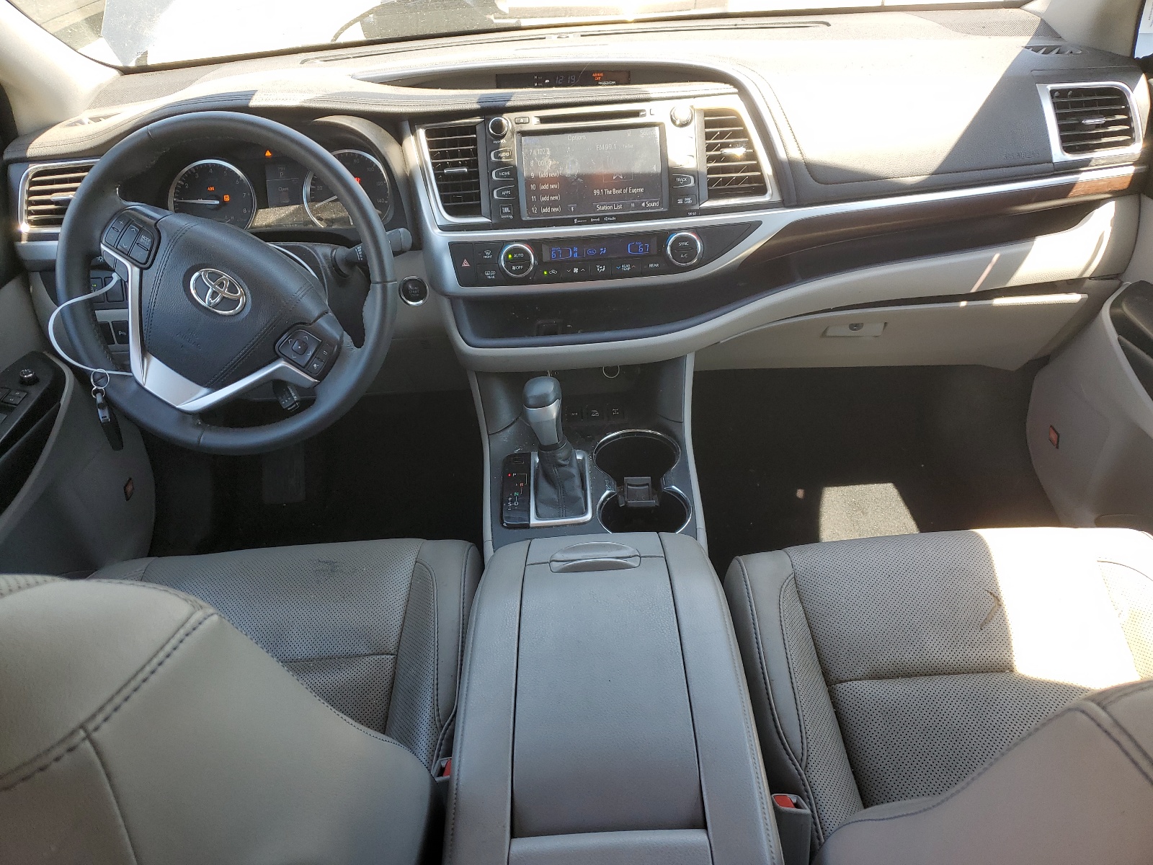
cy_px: 432
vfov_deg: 53.1
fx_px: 866
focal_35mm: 26
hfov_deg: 67.3
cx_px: 576
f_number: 1.5
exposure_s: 1/196
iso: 50
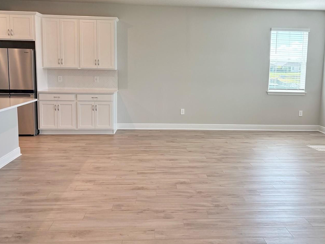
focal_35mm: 33
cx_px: 174
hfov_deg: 55.3
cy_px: 101
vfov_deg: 42.8
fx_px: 310
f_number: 1.6
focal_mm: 5.96
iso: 100
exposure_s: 1/237
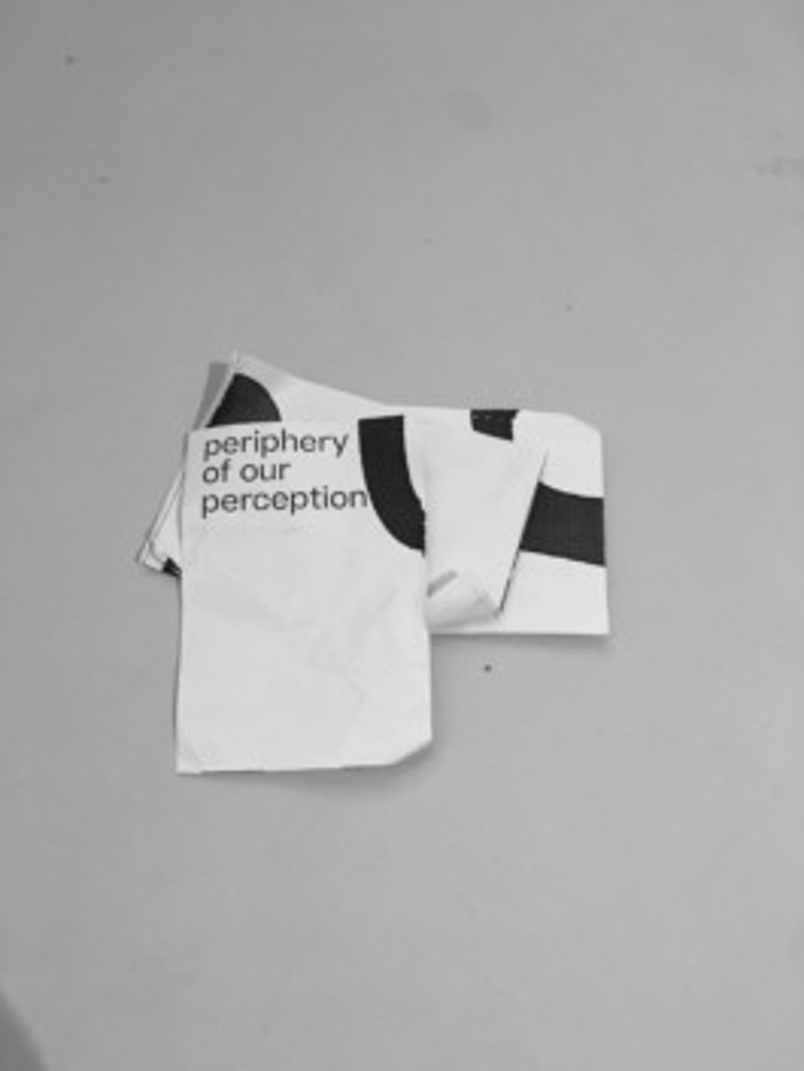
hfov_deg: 48.3
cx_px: 402
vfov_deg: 61.6
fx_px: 898
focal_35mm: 29
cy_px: 536
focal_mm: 4.15
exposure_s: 1/33
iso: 64
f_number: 2.2
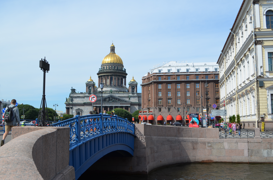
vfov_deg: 36.7
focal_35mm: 36
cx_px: 136
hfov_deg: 53.2
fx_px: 272
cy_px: 90
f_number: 8
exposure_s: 1/250
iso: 100
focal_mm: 24
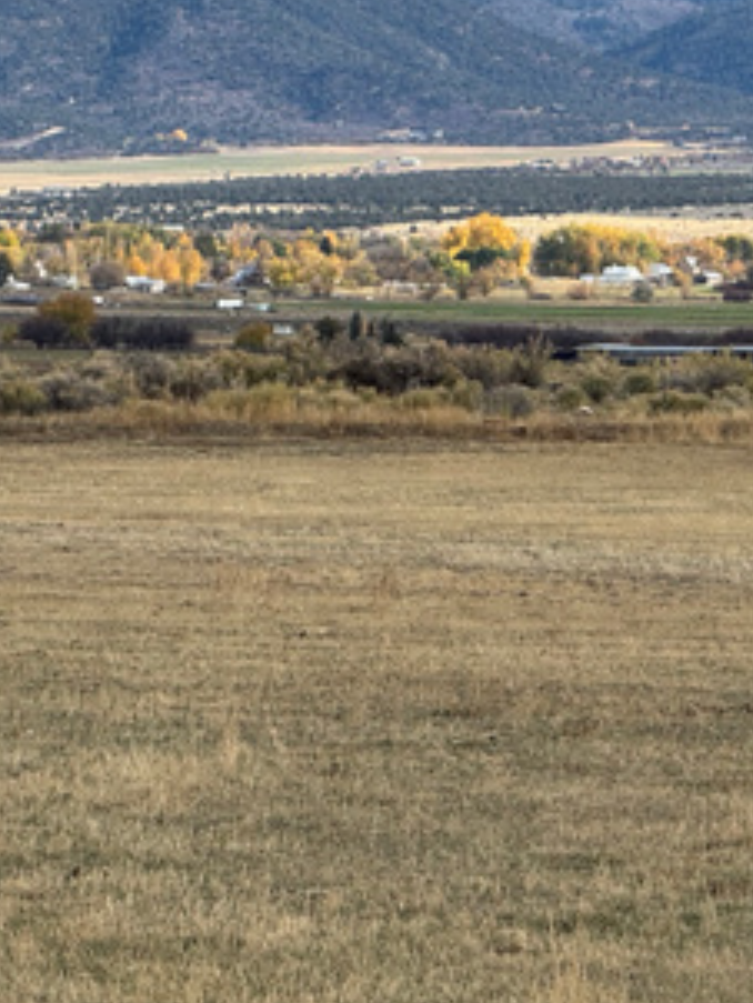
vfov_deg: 7.8
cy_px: 313
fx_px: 7391
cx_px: 976
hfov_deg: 5.8
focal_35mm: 255
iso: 50
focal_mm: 15.66
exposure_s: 1/1342
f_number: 2.8
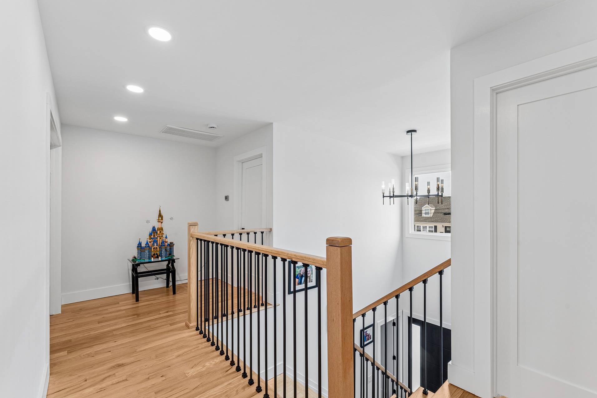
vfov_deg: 77.3
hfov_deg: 100.4
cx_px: 295
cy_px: 205
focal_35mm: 15
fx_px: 249
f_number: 11
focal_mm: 14
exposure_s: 1/5
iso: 100
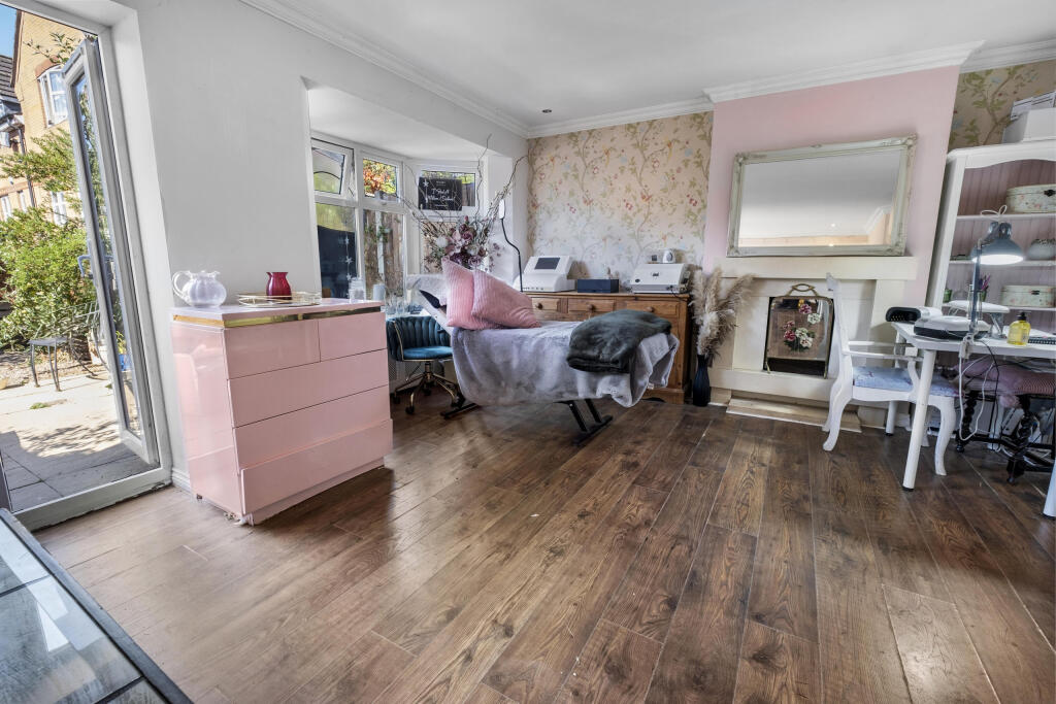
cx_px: 528
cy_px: 352
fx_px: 440
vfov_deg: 77.3
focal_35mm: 15
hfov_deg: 100.4
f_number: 8
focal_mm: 10
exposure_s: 1/4
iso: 160
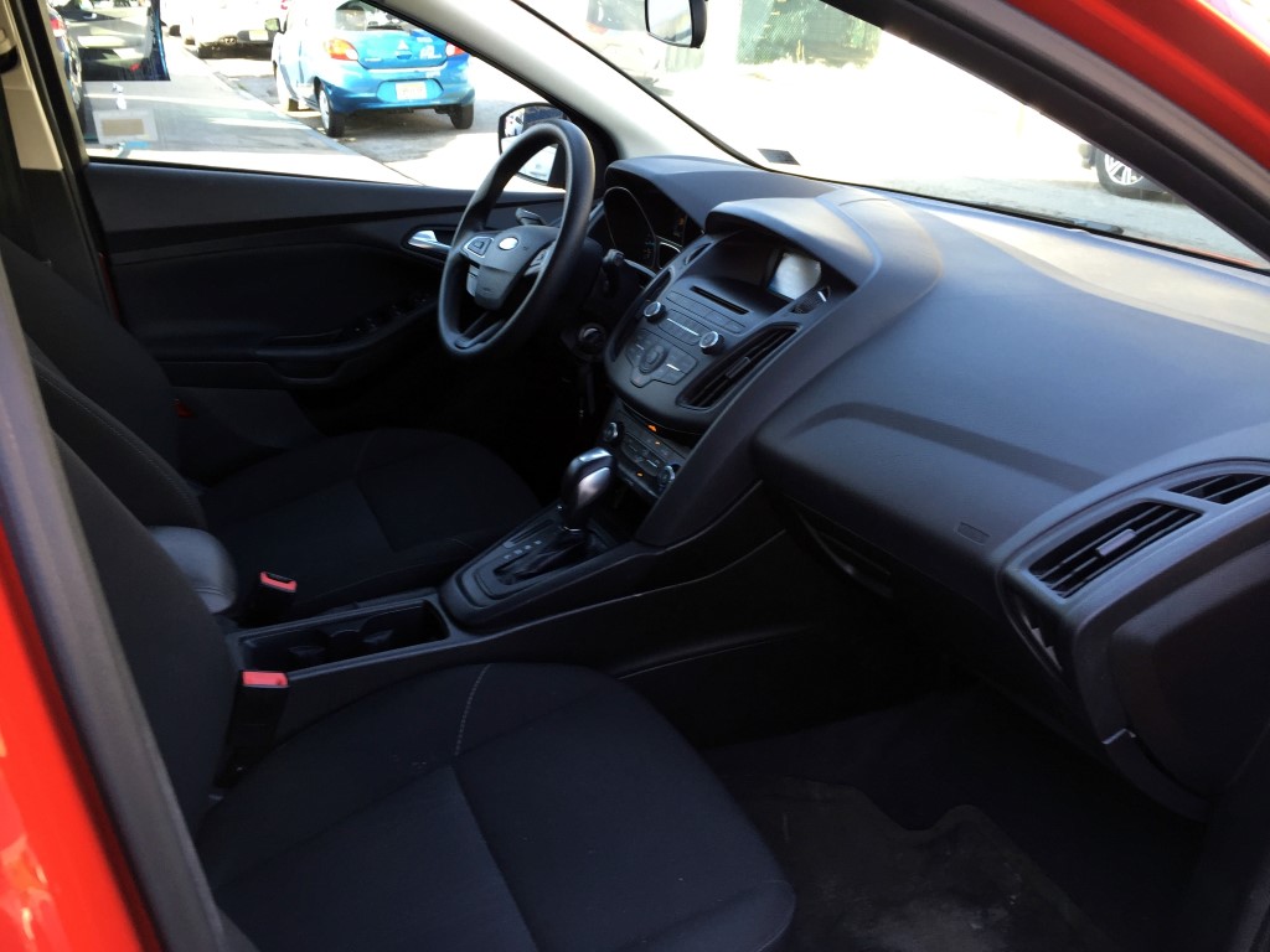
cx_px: 635
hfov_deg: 61.7
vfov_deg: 48.2
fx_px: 1064
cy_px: 476
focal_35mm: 29
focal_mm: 4.15
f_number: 2.2
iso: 40
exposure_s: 1/60
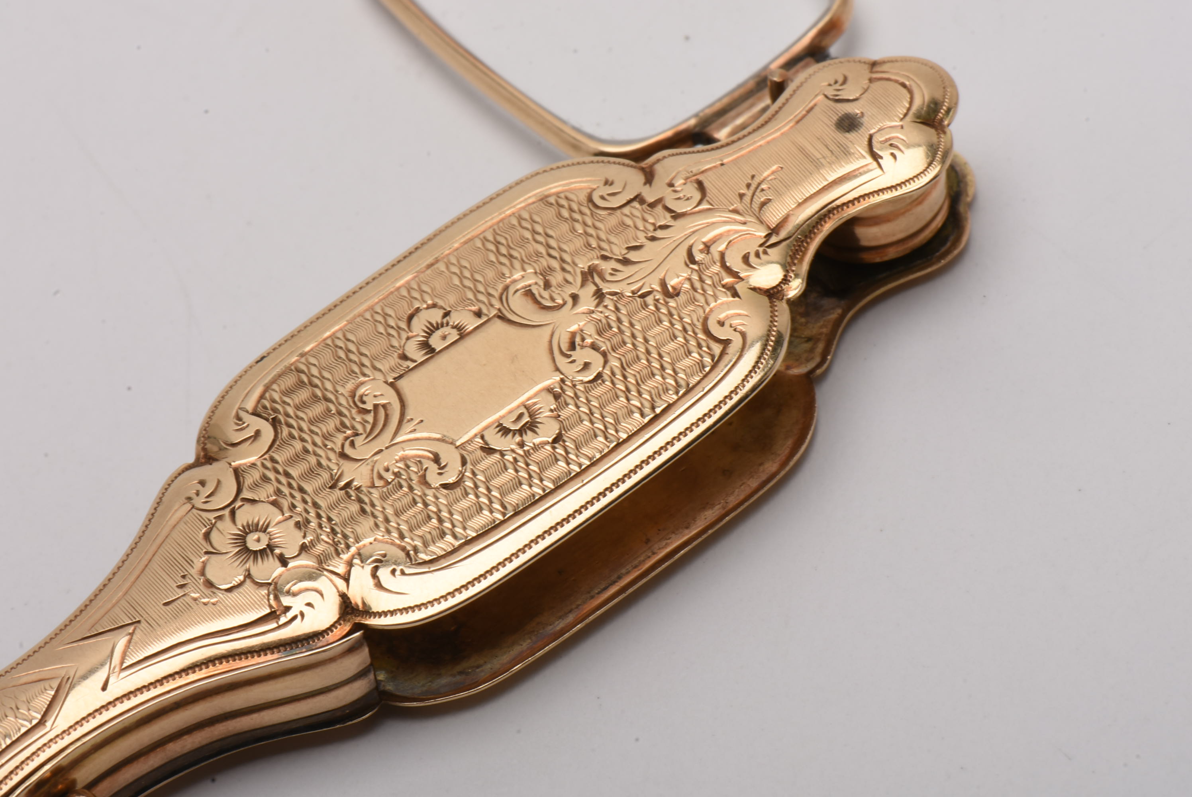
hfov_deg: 16.1
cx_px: 596
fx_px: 4225
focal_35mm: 128
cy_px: 398
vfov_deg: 10.8
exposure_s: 1/125
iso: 100
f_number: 29
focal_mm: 85
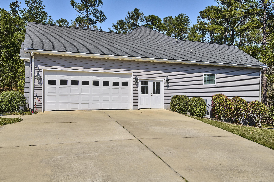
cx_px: 137
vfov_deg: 43.6
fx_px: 228
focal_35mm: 30
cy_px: 91
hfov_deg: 61.9
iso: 800
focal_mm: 30
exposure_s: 1/2000
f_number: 8
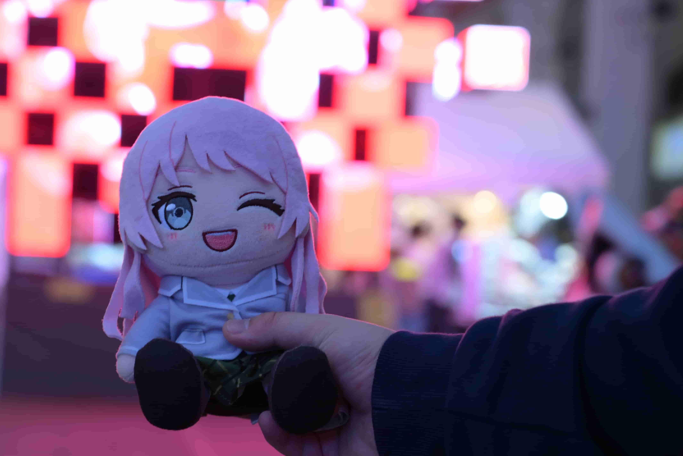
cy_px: 262
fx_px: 1423
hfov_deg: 26.8
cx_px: 215
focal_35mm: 75
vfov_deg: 18.2
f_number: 4
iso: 320
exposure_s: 1/60
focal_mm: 53
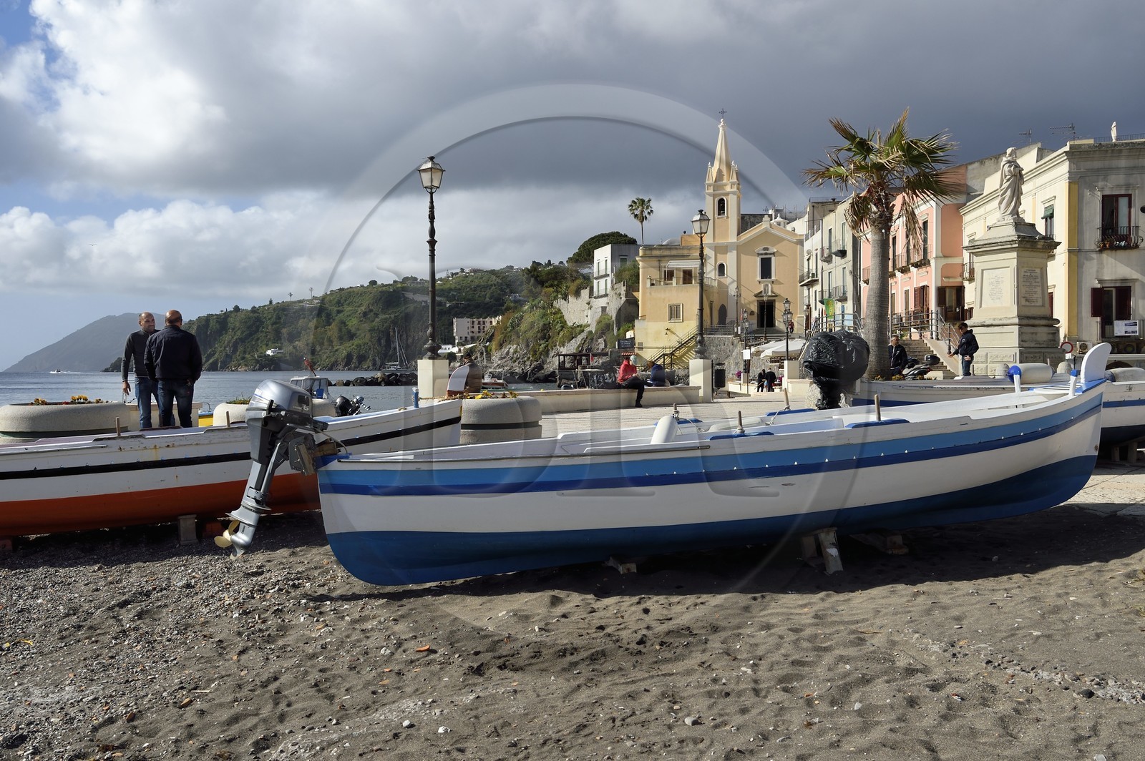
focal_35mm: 32
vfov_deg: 41.0
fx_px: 1017
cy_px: 380
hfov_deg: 58.8
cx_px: 572
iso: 200
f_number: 14
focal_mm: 32
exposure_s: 1/320
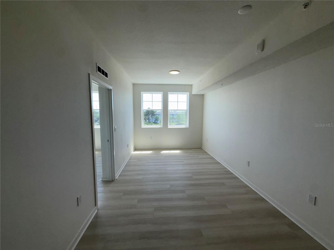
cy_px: 125
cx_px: 167
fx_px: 135
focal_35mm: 14
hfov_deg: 102.1
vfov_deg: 85.7
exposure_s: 1/304
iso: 40
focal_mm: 2.22
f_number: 2.2
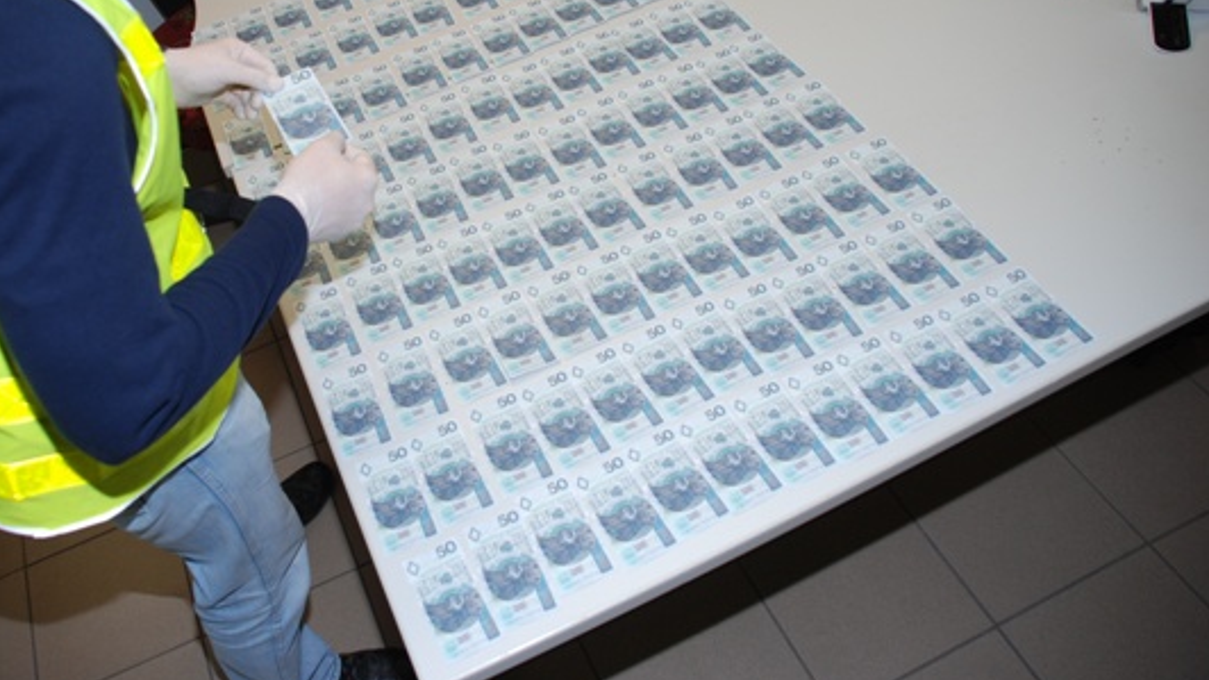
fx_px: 1058
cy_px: 238
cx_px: 518
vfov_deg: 35.3
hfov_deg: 59.3
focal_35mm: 33
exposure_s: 1/60
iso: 200
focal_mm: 18
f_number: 4
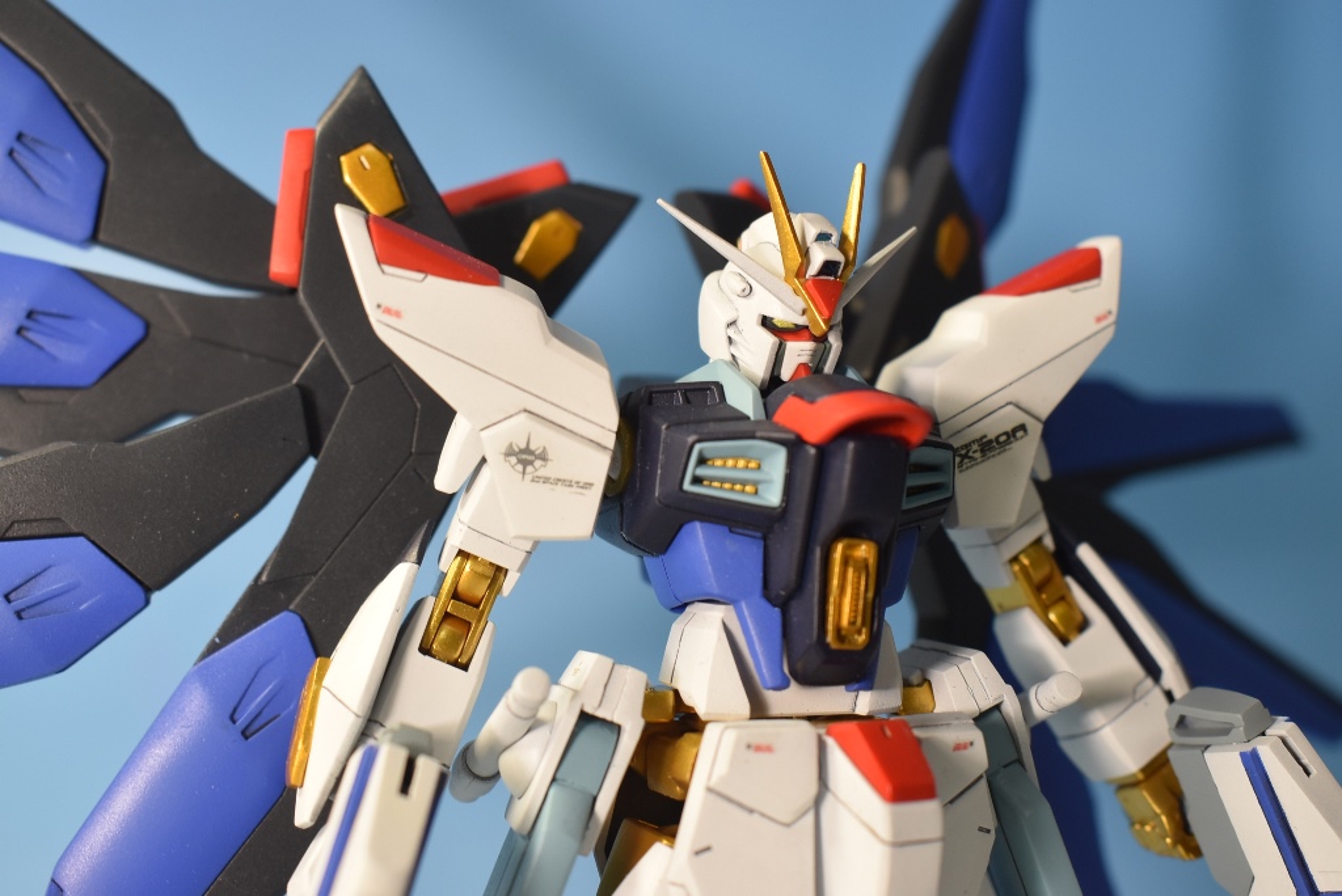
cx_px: 671
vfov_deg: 29.0
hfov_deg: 42.3
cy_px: 448
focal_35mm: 46
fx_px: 1734
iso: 400
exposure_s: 1/60
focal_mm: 31
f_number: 7.1
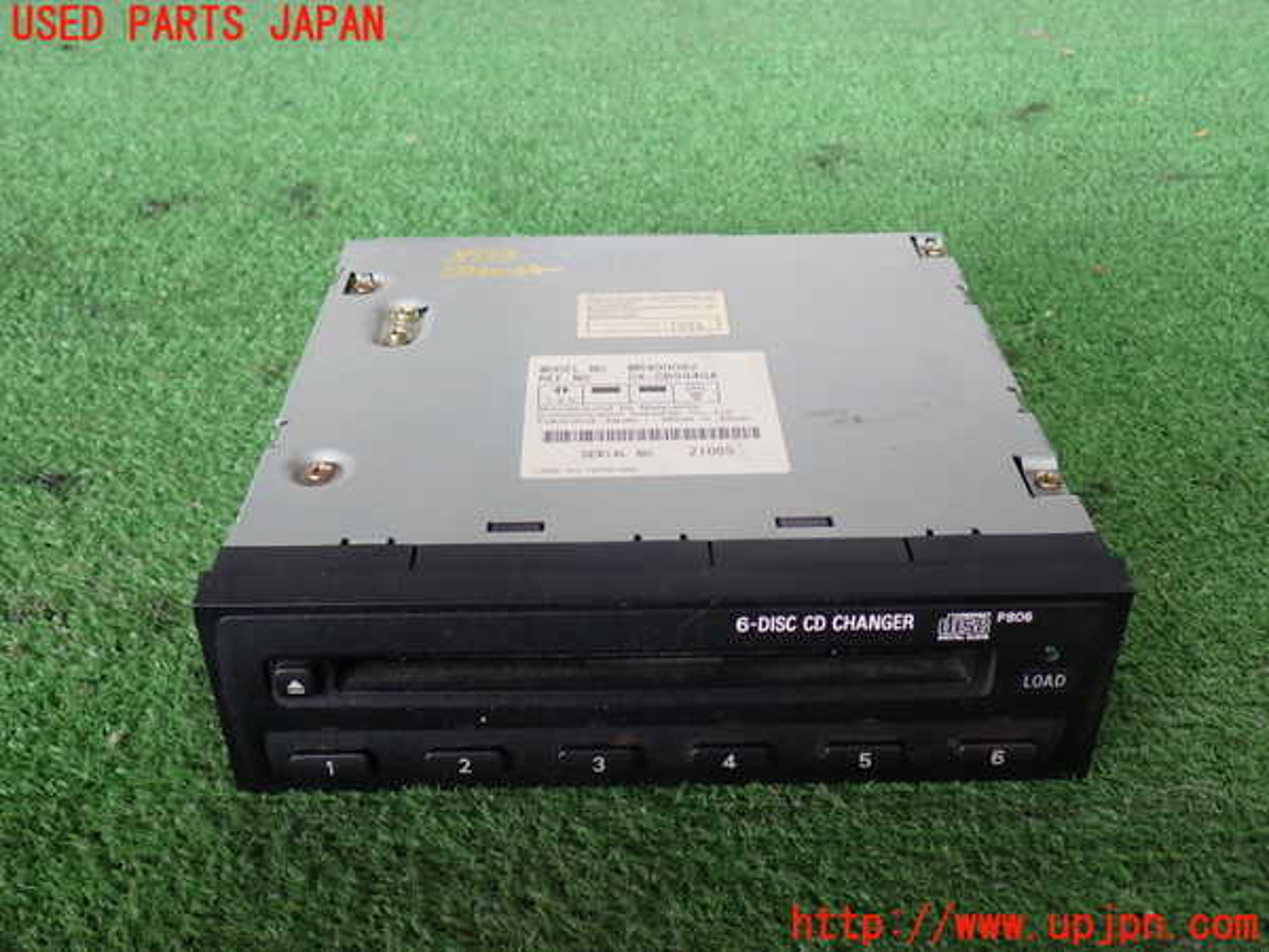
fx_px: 1320
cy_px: 476
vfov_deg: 39.7
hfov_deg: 51.4
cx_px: 634
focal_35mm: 36
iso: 200
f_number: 2.5
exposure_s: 1/80
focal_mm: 6.37
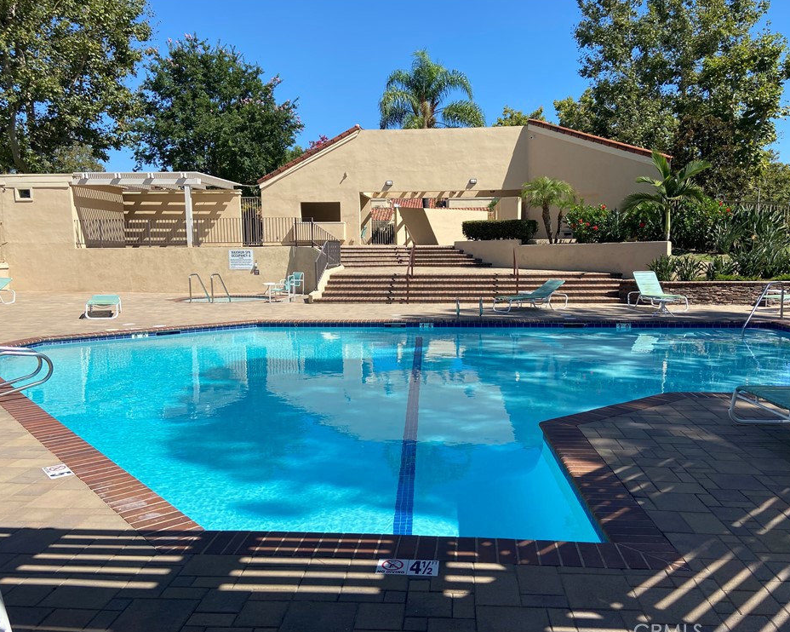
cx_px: 419
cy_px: 317
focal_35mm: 28
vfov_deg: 51.5
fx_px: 655
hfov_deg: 62.2
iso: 32
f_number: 1.8
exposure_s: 1/2755
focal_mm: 4.25
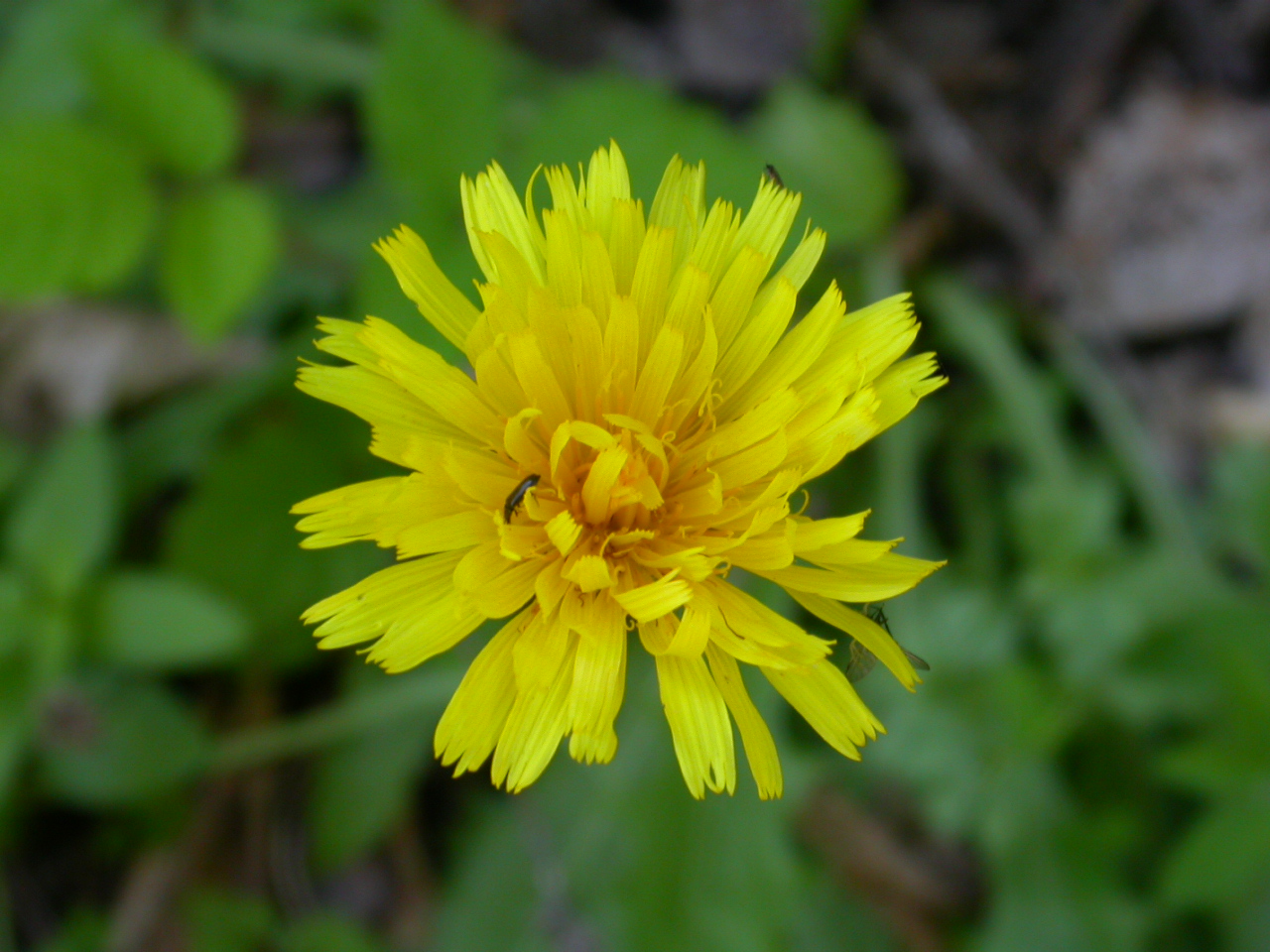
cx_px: 635
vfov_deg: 11.5
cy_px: 476
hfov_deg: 15.3
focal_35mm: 129
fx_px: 4733
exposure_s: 1/26.6
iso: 100
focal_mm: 26.8
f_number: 4.5
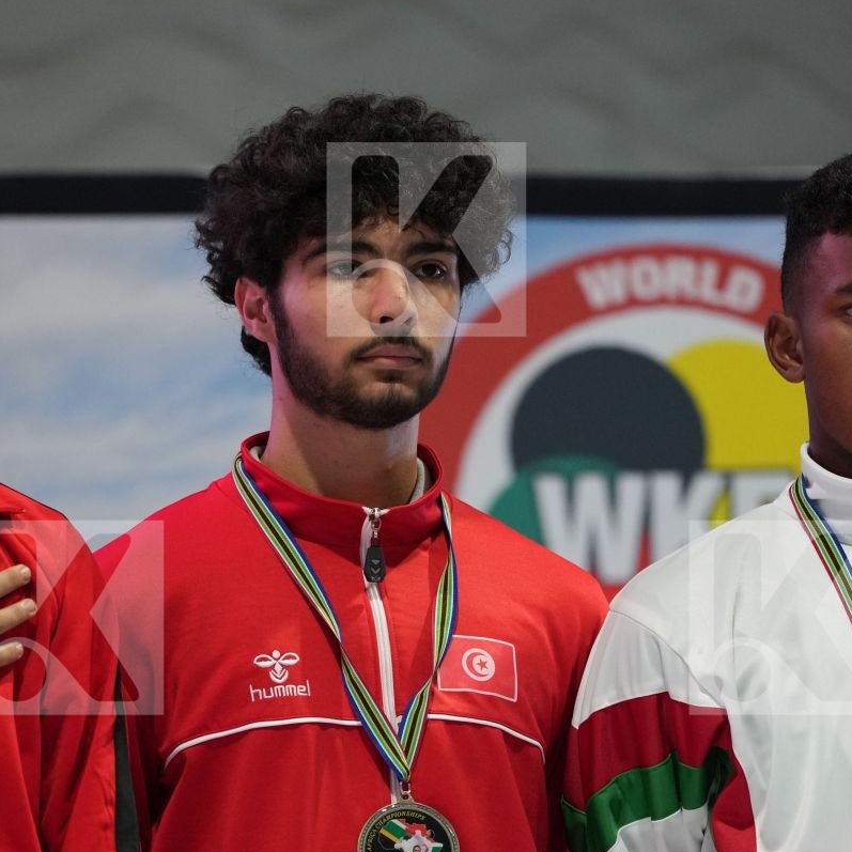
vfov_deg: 4.6
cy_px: 618
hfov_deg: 4.6
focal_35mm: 384
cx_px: 427
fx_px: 10693
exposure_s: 1/250
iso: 2500
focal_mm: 200
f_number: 2.8
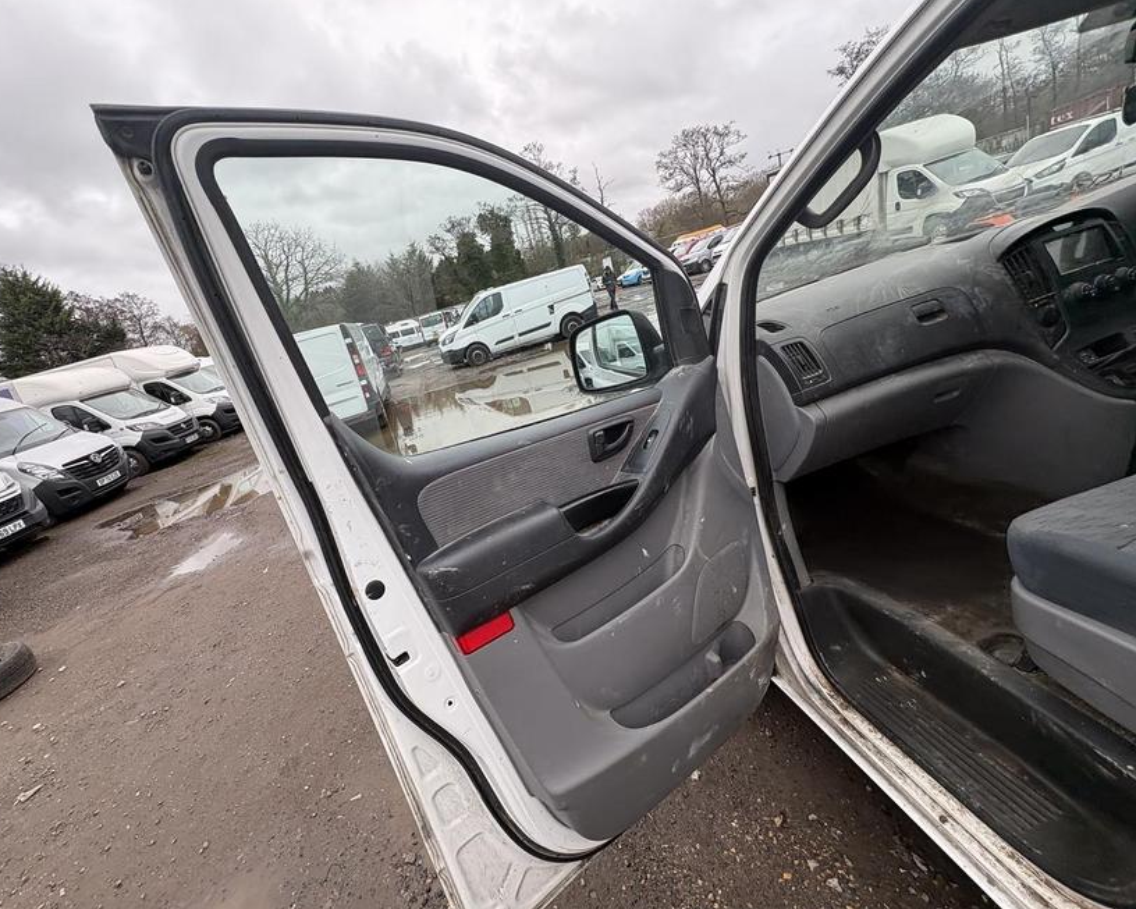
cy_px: 454
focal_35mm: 15
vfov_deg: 84.0
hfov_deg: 96.5
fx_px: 504
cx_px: 514
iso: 40
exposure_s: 1/184
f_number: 2.2
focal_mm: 2.22
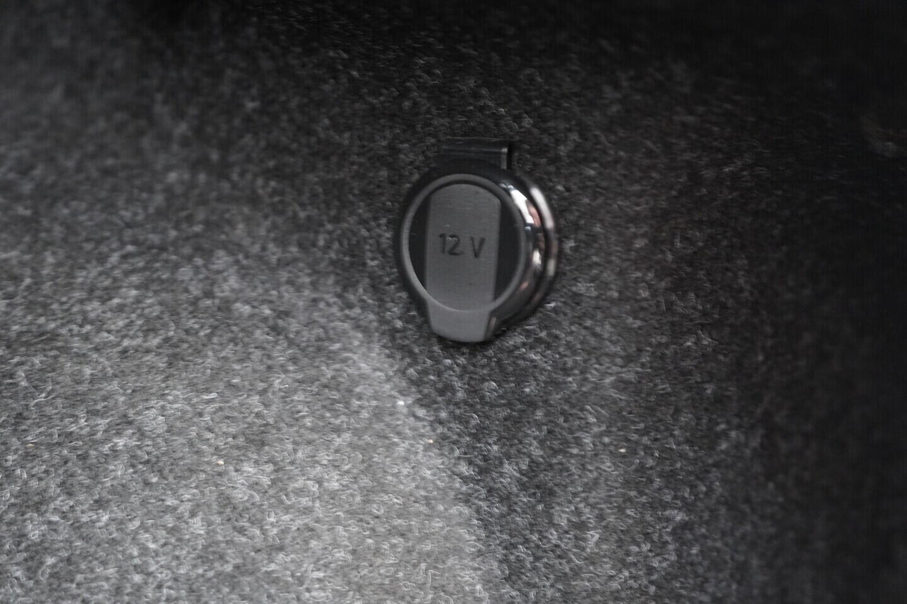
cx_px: 454
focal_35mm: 36
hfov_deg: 53.1
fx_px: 907
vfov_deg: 36.9
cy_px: 302
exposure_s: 1/30
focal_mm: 24
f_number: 3.2
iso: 2500
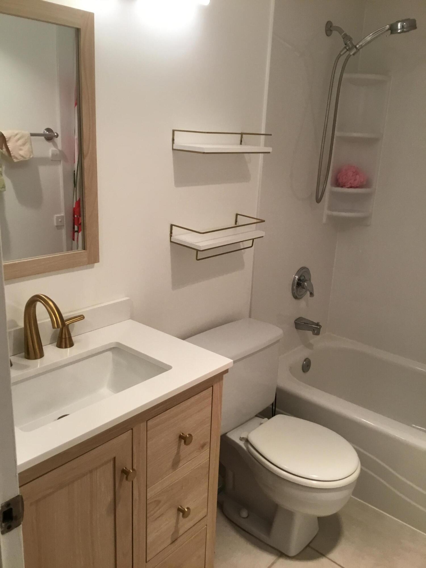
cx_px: 213
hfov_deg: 45.4
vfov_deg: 58.4
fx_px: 509
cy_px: 284
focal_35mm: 31
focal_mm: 3.3
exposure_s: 1/30
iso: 32
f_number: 2.4
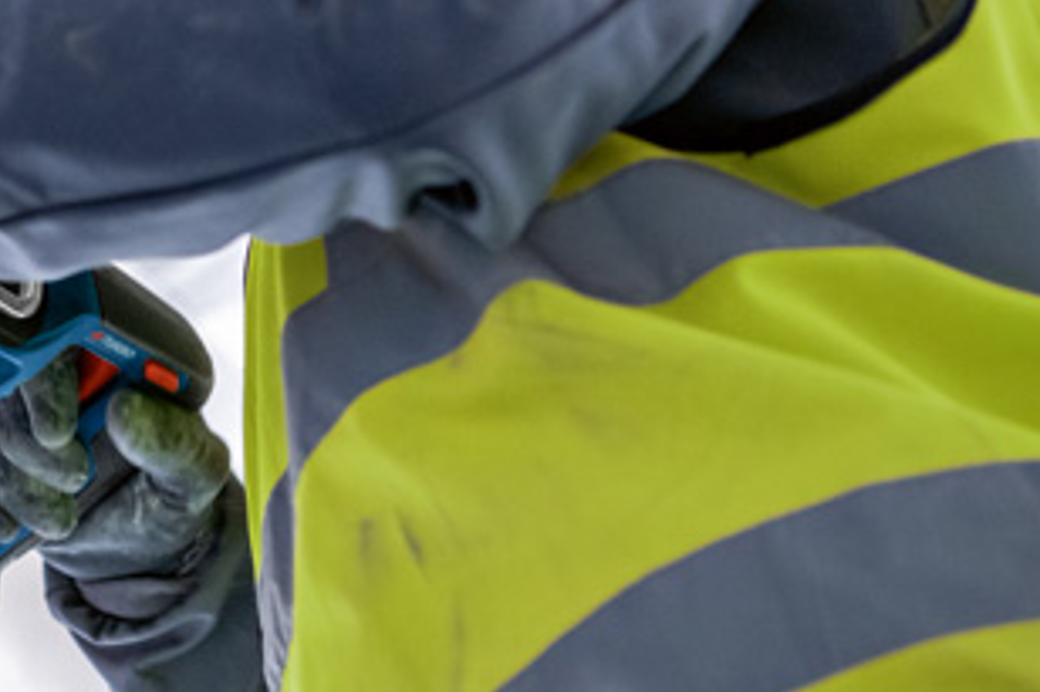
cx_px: -138
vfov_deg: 10.1
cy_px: 79
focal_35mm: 135
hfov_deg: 14.8
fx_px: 3898
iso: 1600
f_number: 3.5
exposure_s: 1/80
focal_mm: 52
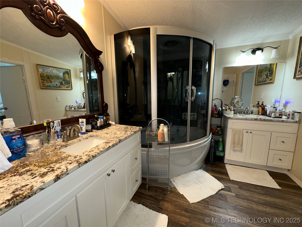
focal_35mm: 14
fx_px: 122
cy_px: 114
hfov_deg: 102.1
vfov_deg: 85.7
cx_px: 151
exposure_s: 1/60
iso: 80
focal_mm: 2.22
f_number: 2.2
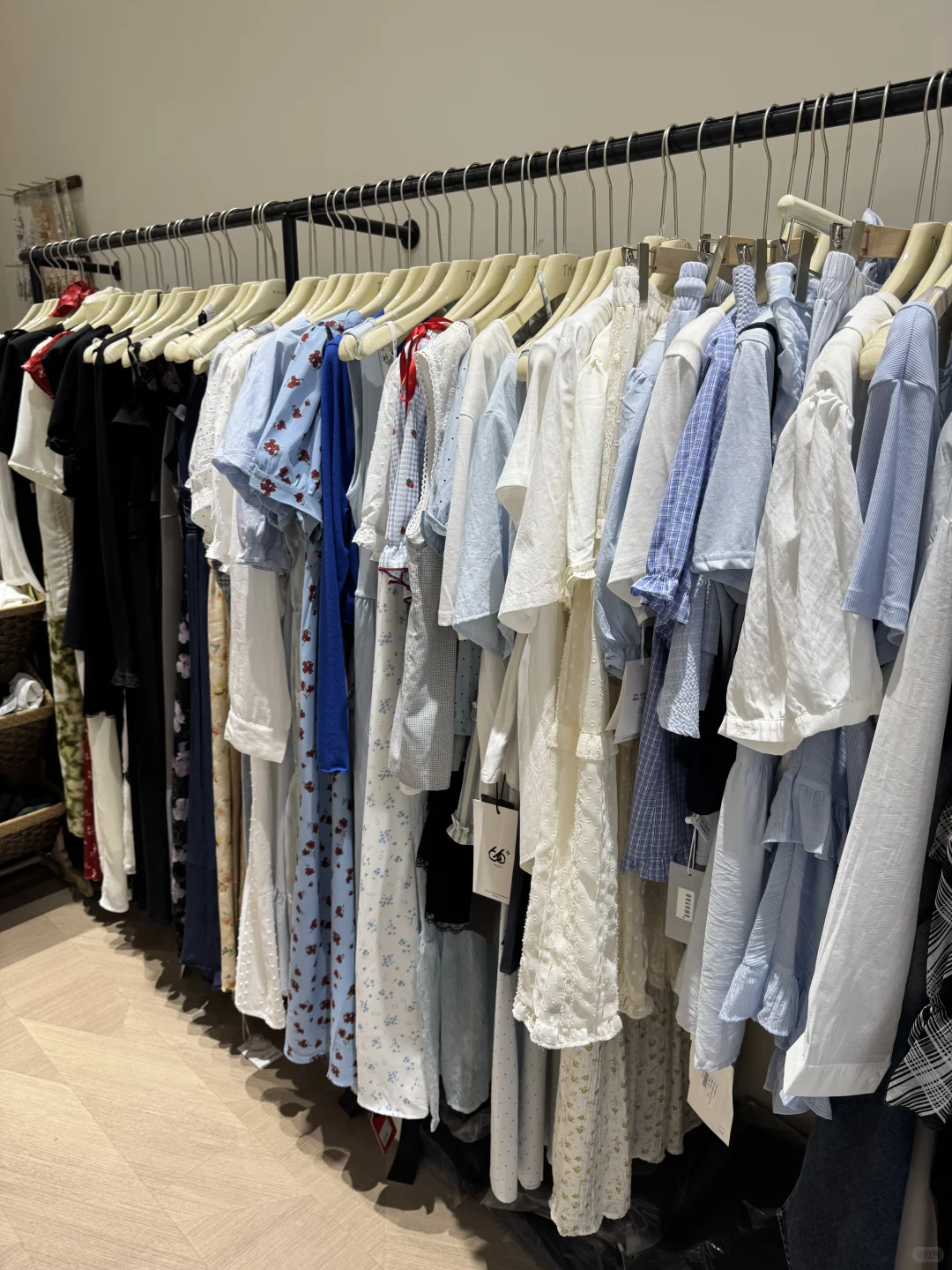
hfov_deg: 56.8
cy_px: 635
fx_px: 880
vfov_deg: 71.6
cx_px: 476
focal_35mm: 24
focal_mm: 6.76
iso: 80
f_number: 1.78
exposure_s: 1/100
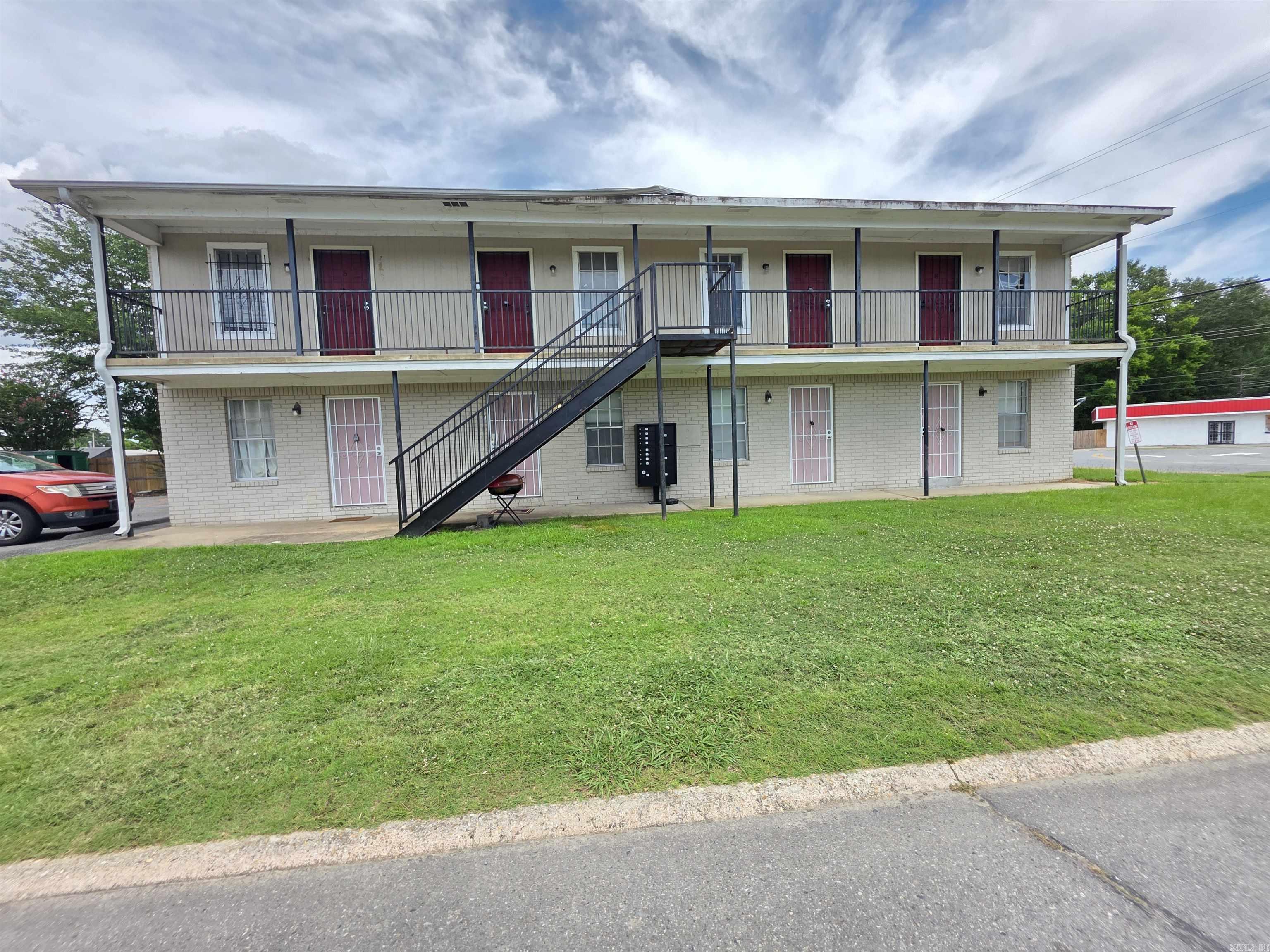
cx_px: 635
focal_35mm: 13
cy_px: 476
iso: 40
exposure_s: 1/955
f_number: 1.9
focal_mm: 2.2
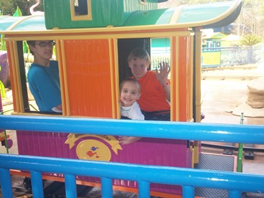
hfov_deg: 49.0
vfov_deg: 37.7
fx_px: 290
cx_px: 132
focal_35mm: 38
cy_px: 99
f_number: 4.5
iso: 80
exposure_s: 1/60
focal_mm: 6.3
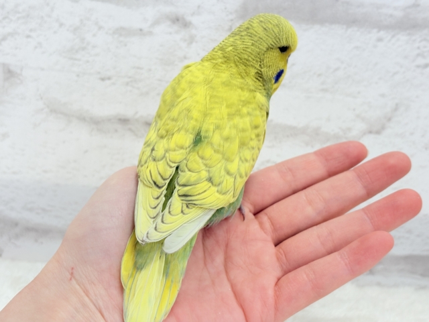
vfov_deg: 28.0
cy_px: 161
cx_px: 214
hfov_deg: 36.8
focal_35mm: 52
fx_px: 644
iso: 40
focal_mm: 5.96
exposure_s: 1/50
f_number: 1.6
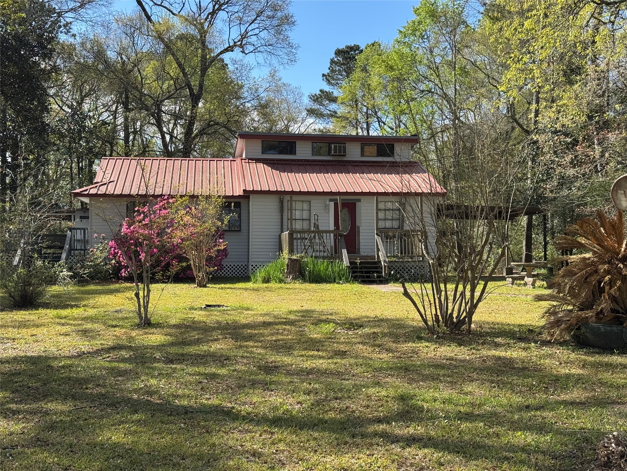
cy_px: 236
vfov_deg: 30.3
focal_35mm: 48
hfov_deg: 39.7
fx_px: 869
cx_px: 314
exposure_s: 1/1923
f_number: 1.78
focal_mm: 6.76
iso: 64
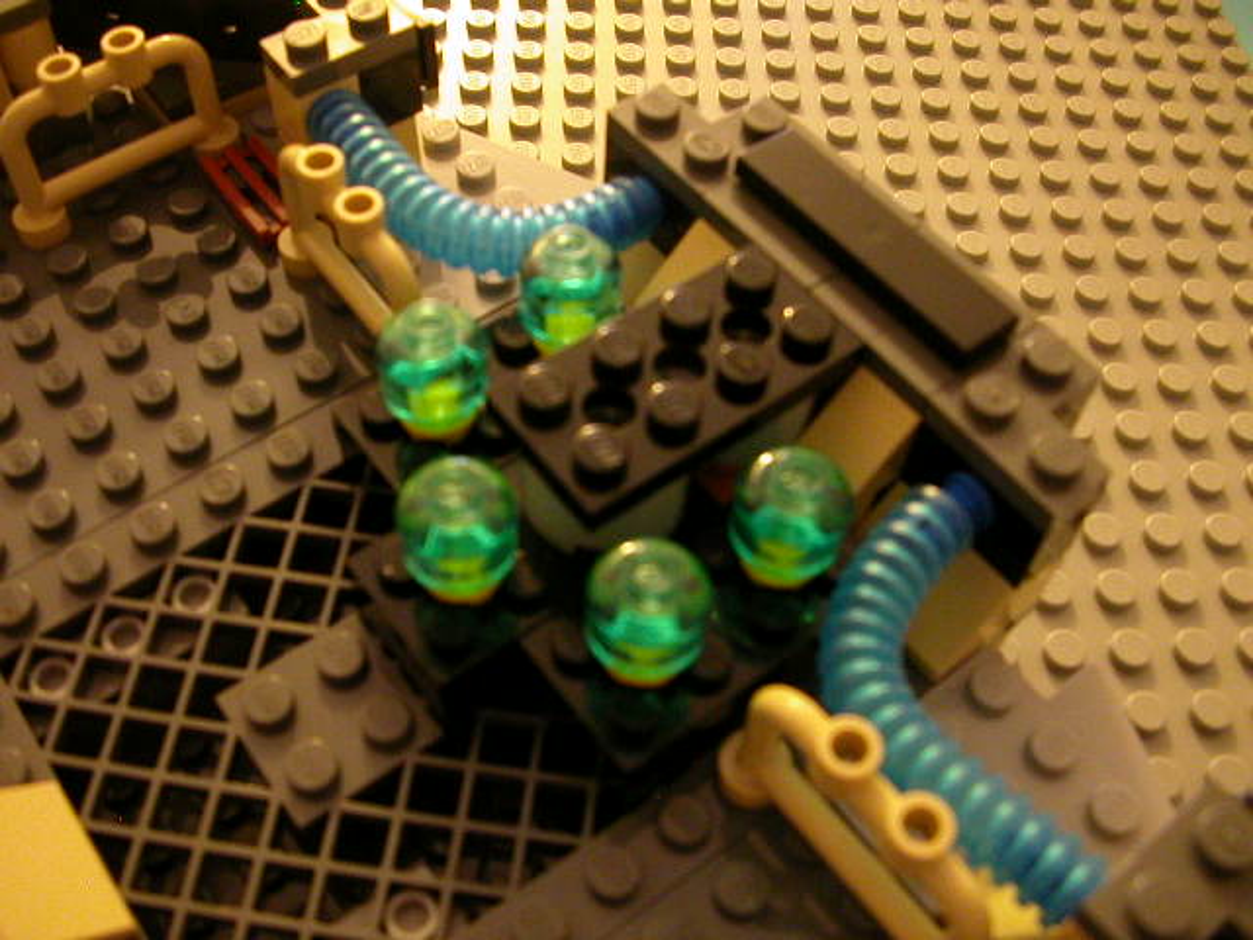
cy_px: 470
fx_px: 1339
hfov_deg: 50.1
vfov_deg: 38.7
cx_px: 626
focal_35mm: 37
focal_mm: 5.6
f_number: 2.7
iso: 400
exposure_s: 1
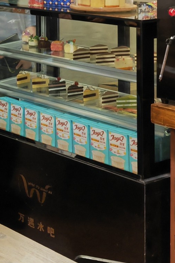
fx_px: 693
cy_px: -38
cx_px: -137
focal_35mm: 95
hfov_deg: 13.1
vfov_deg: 20.3
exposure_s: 1/33.3
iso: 1544
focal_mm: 5.52
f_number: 1.9
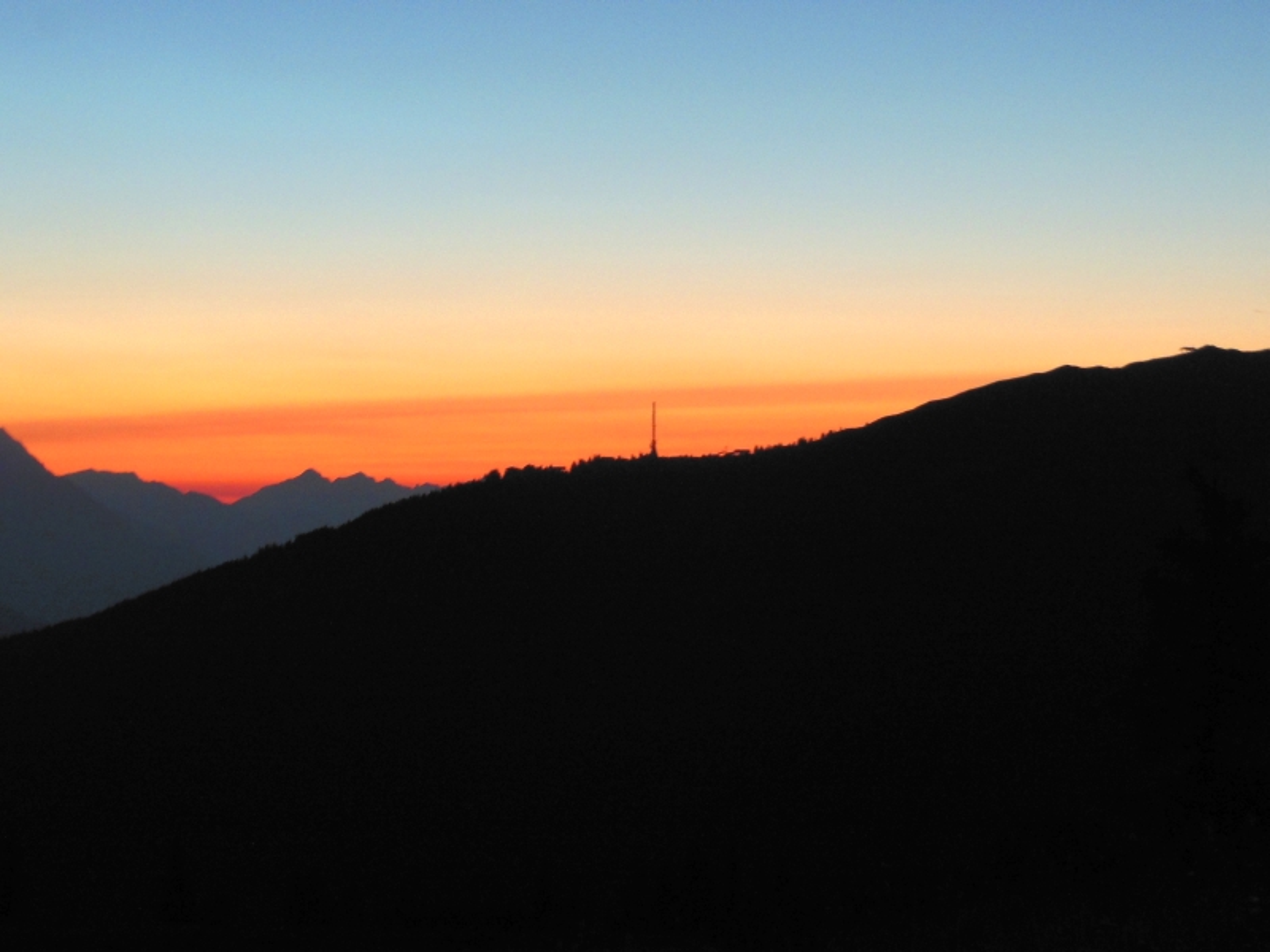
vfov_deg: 18.4
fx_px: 2935
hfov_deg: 24.4
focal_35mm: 80
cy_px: 476
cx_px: 635
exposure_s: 1/3
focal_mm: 14.3
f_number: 5.4
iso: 400
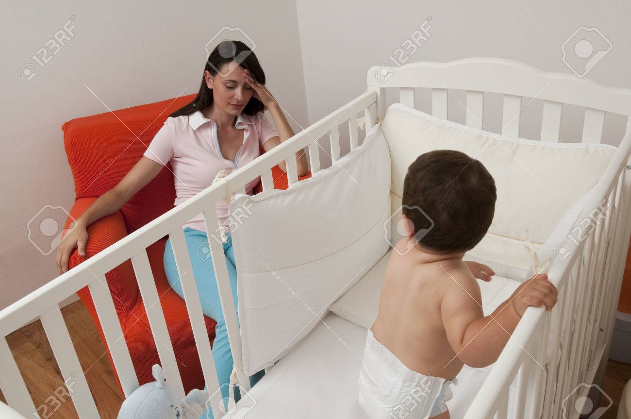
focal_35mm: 33
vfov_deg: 39.9
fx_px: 578
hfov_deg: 57.3
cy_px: 210
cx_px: 316
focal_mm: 22
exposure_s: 1/160
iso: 125
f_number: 9
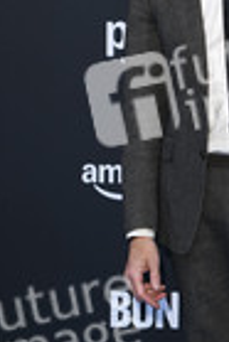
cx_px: 283
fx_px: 1256
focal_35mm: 132
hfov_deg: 10.2
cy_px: 212
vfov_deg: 15.5
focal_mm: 46
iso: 400
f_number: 4
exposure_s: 1/500
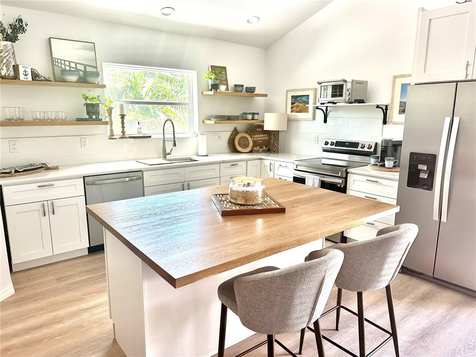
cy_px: 178
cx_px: 238
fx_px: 330
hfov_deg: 71.6
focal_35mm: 24
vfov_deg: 56.8
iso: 200
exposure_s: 1/121
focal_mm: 6.86
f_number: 1.78
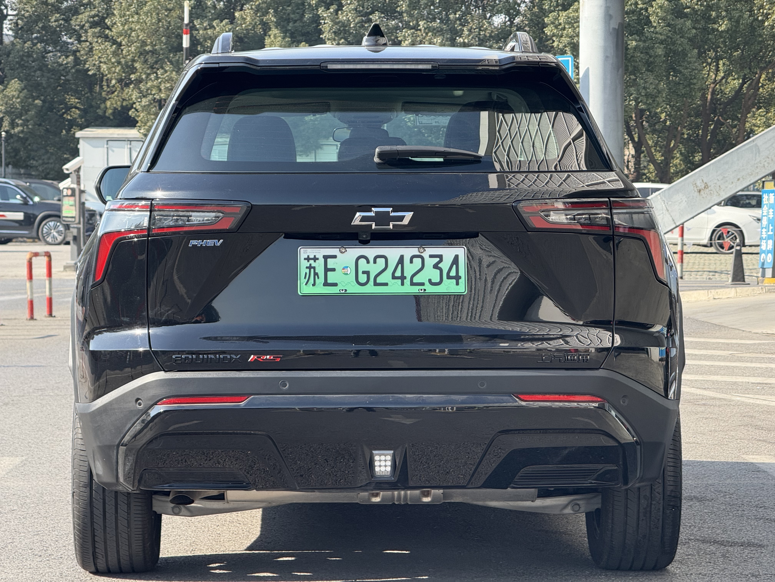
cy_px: 291
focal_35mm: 120
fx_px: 2687
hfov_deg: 16.4
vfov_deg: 12.3
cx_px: 388
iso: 64
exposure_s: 1/423
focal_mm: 15.66
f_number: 2.8
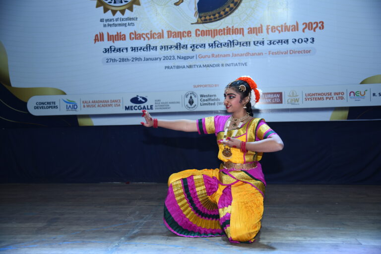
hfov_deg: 50.7
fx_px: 402
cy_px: 127
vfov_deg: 35.1
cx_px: 190
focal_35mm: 38
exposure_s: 1/125
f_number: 4
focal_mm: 38
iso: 800
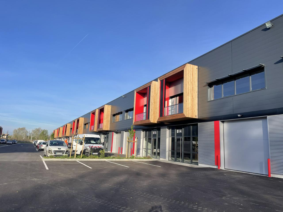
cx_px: 142
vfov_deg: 53.1
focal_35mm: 26
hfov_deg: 67.3
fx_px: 213
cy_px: 106
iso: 32
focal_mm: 4.2
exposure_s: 1/2506
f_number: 1.6
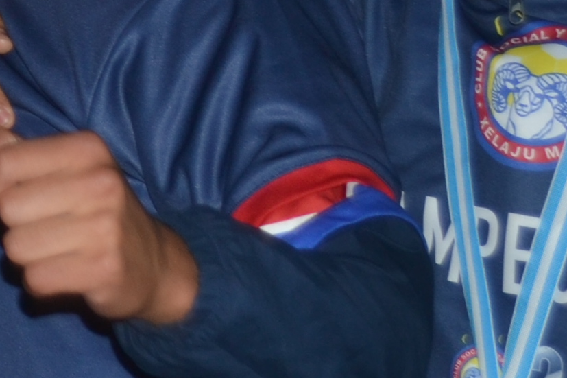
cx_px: -697
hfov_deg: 8.2
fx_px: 3685
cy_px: -280
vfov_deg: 5.8
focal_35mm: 234
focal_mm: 28
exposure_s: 1/60
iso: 100
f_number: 5
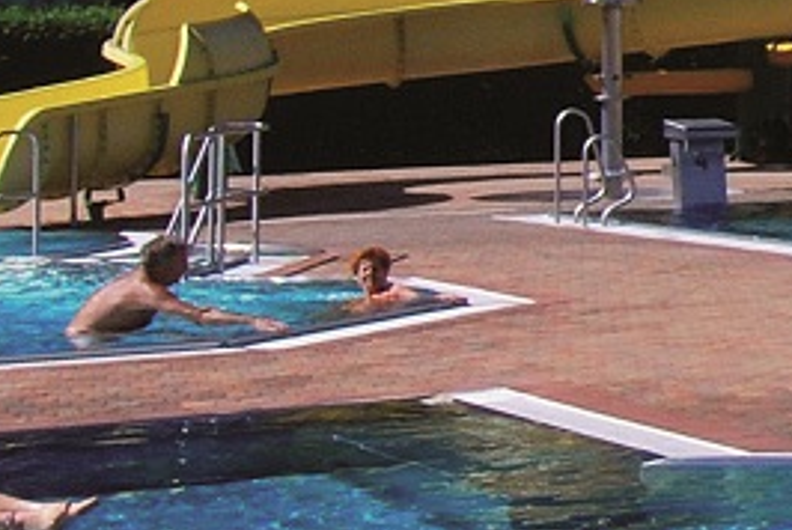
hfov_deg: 12.9
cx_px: 1742
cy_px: -68
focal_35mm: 131
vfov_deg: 10.4
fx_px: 2885
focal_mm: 12
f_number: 16
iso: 200
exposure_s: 1/200
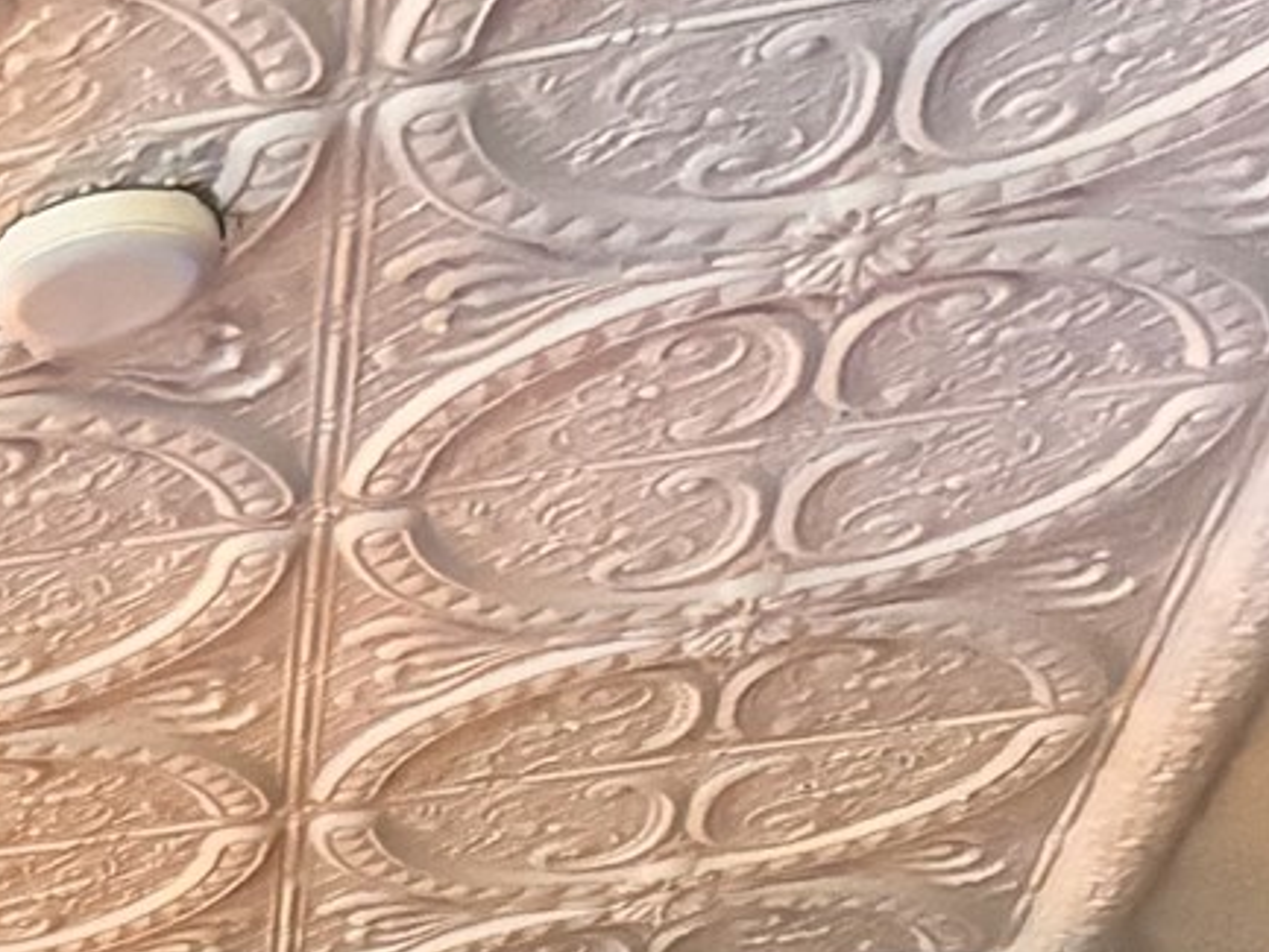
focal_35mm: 123
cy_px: 1828
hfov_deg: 12.7
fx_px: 4510
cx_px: -1703
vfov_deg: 11.1
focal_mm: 5.96
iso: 1000
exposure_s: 1/30
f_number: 1.6
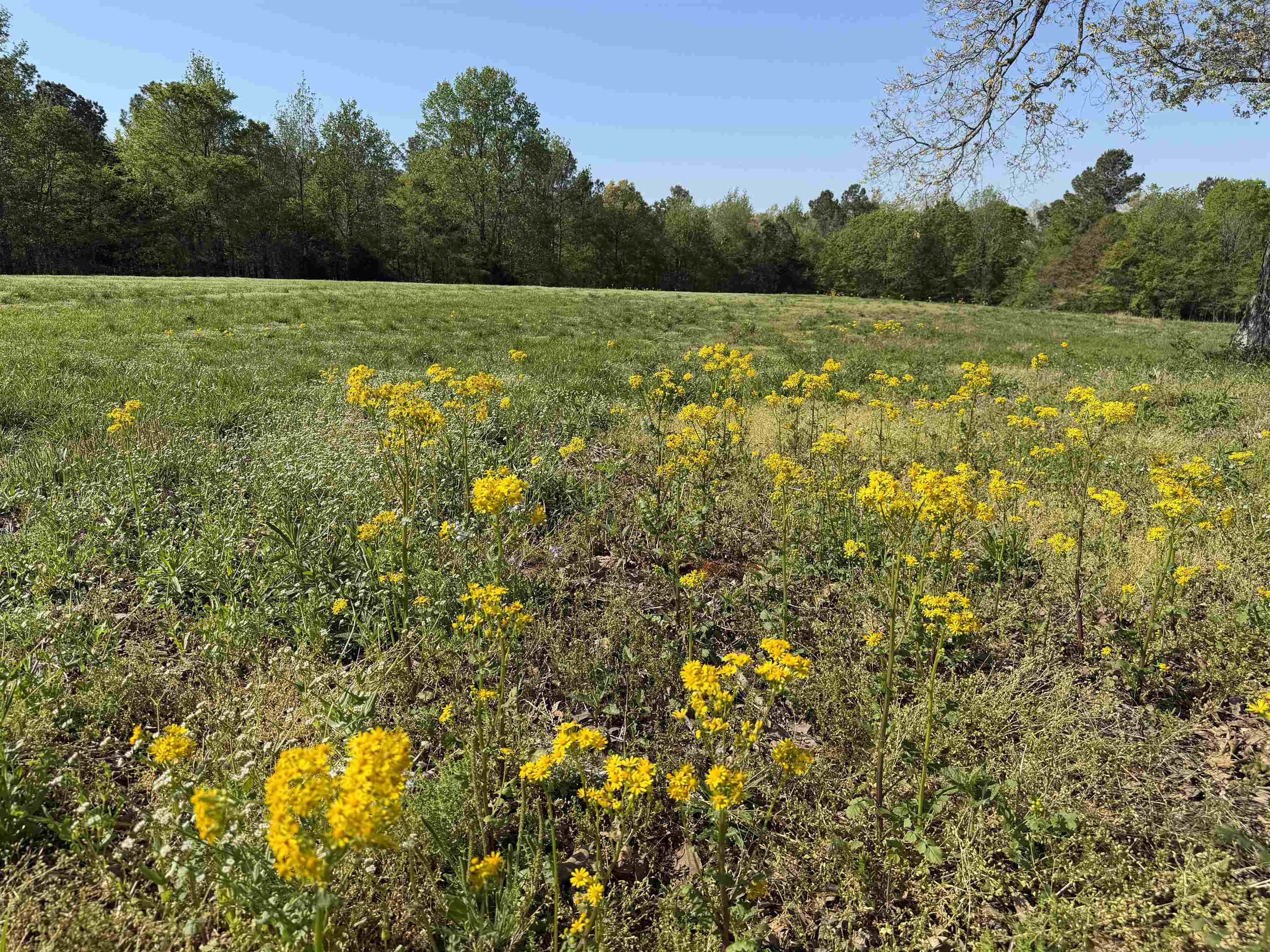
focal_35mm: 24
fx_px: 881
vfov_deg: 56.8
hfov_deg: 71.6
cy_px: 476
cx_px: 635
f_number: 1.78
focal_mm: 6.76
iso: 80
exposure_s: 1/3759
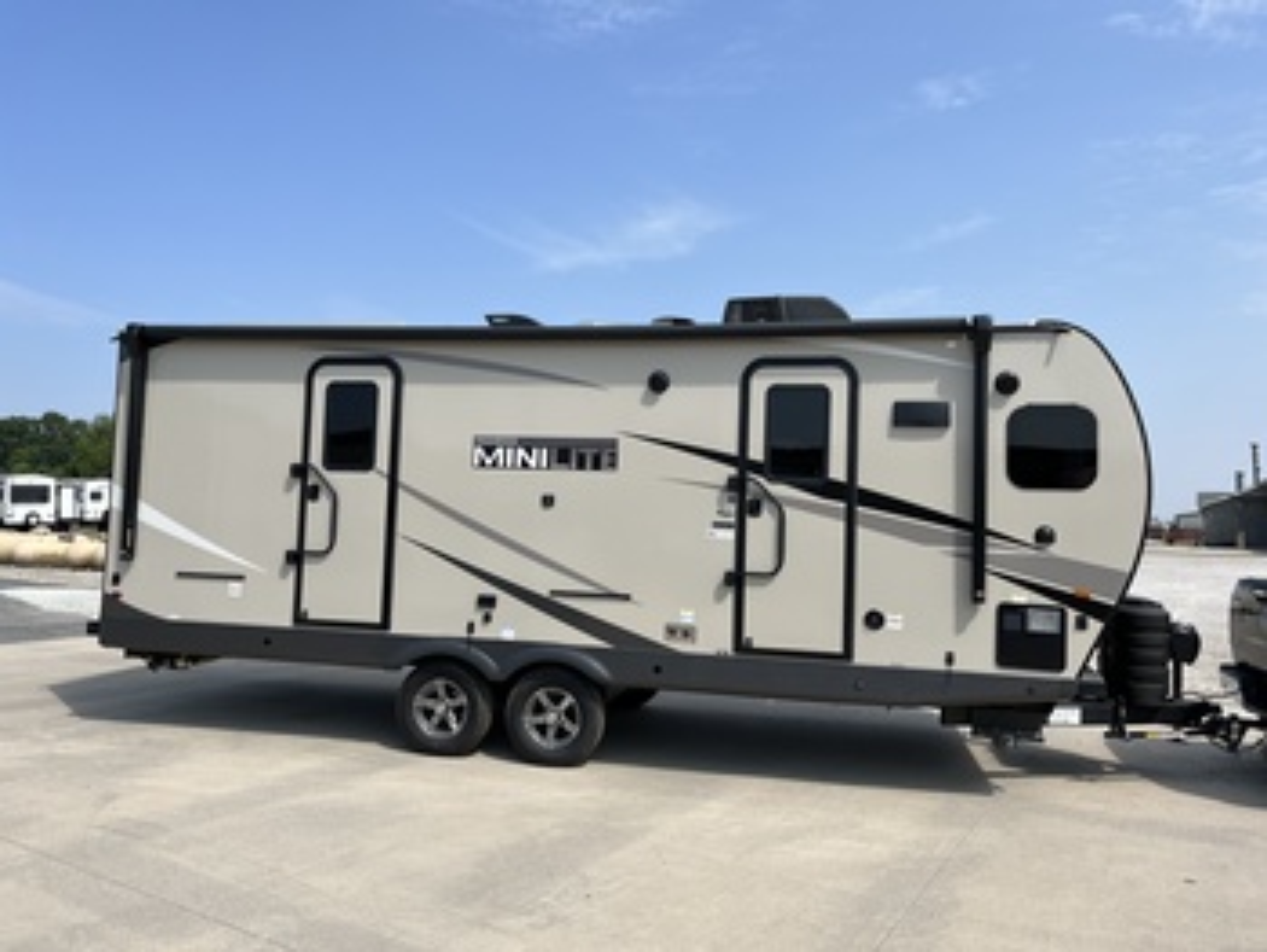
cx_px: 634
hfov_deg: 67.3
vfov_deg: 53.1
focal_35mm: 26
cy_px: 476
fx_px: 952
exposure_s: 1/4310
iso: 50
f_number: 1.6
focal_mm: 5.1
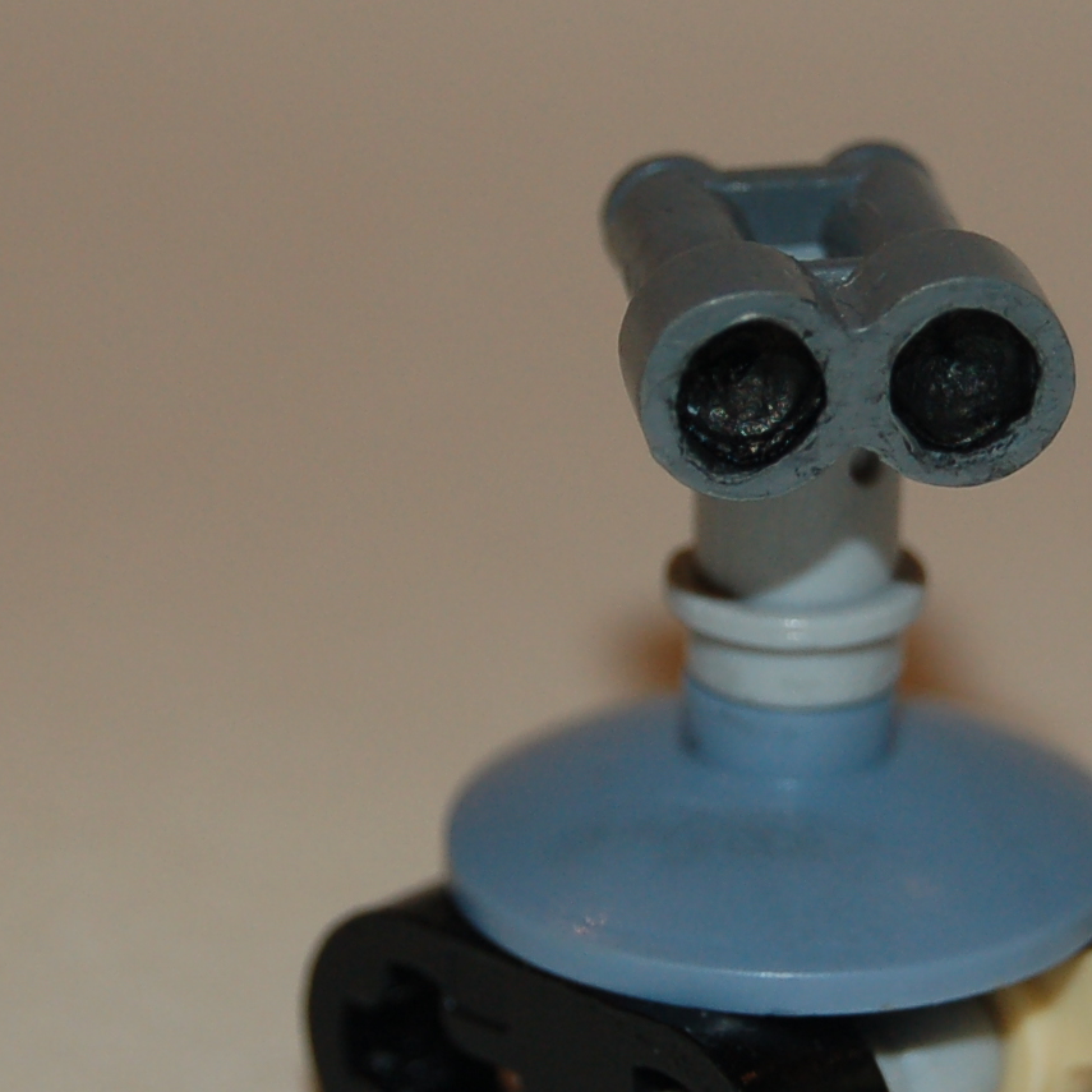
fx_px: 8797
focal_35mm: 246
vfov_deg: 7.1
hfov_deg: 7.1
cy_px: 489
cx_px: 893
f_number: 5.6
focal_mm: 55
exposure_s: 1/60
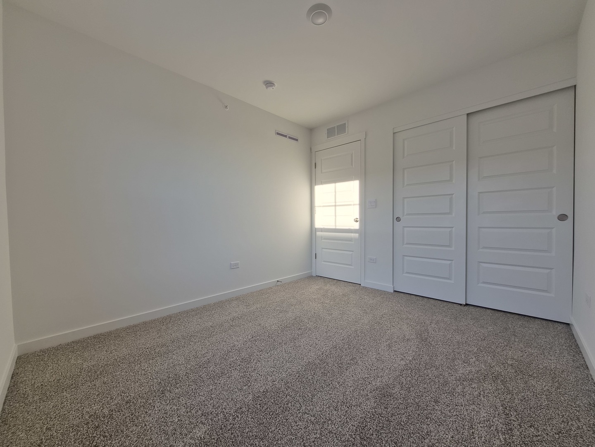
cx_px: 298
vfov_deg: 89.9
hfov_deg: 106.2
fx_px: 223
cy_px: 224
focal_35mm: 13
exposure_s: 1/120
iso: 32
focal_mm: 1.7
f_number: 2.2
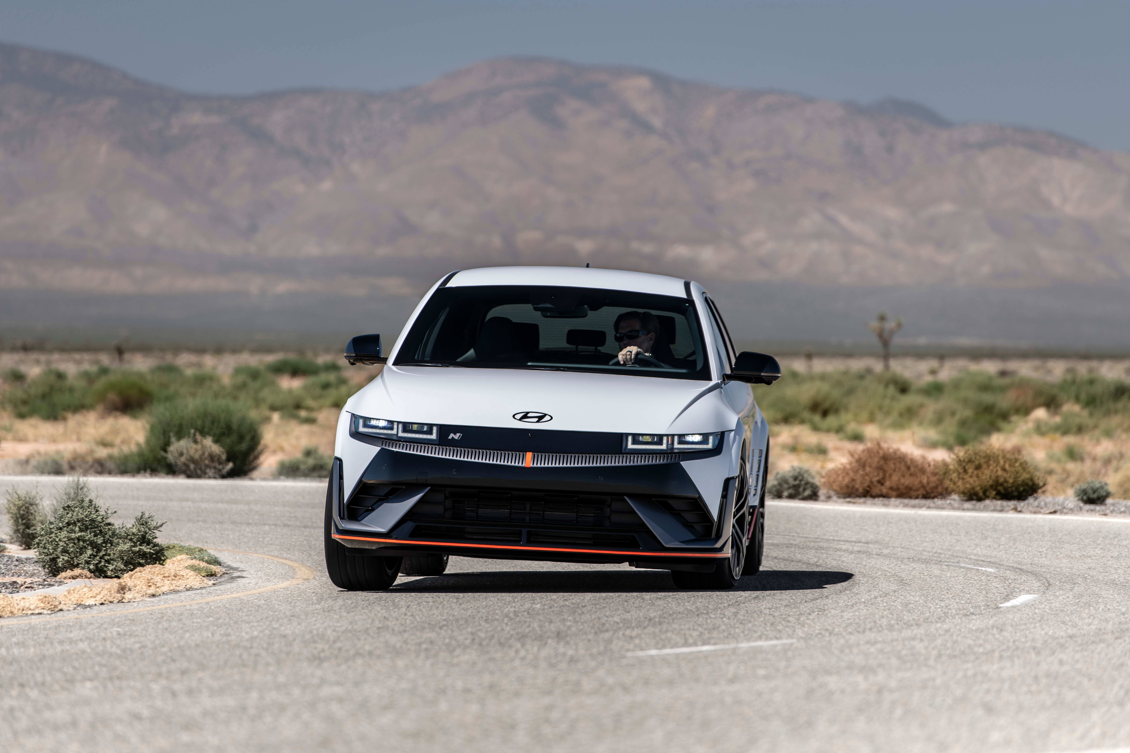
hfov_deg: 10.3
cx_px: 565
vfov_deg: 6.9
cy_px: 376
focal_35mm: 200
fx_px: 6277
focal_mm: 200
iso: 64
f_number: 5
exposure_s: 1/400
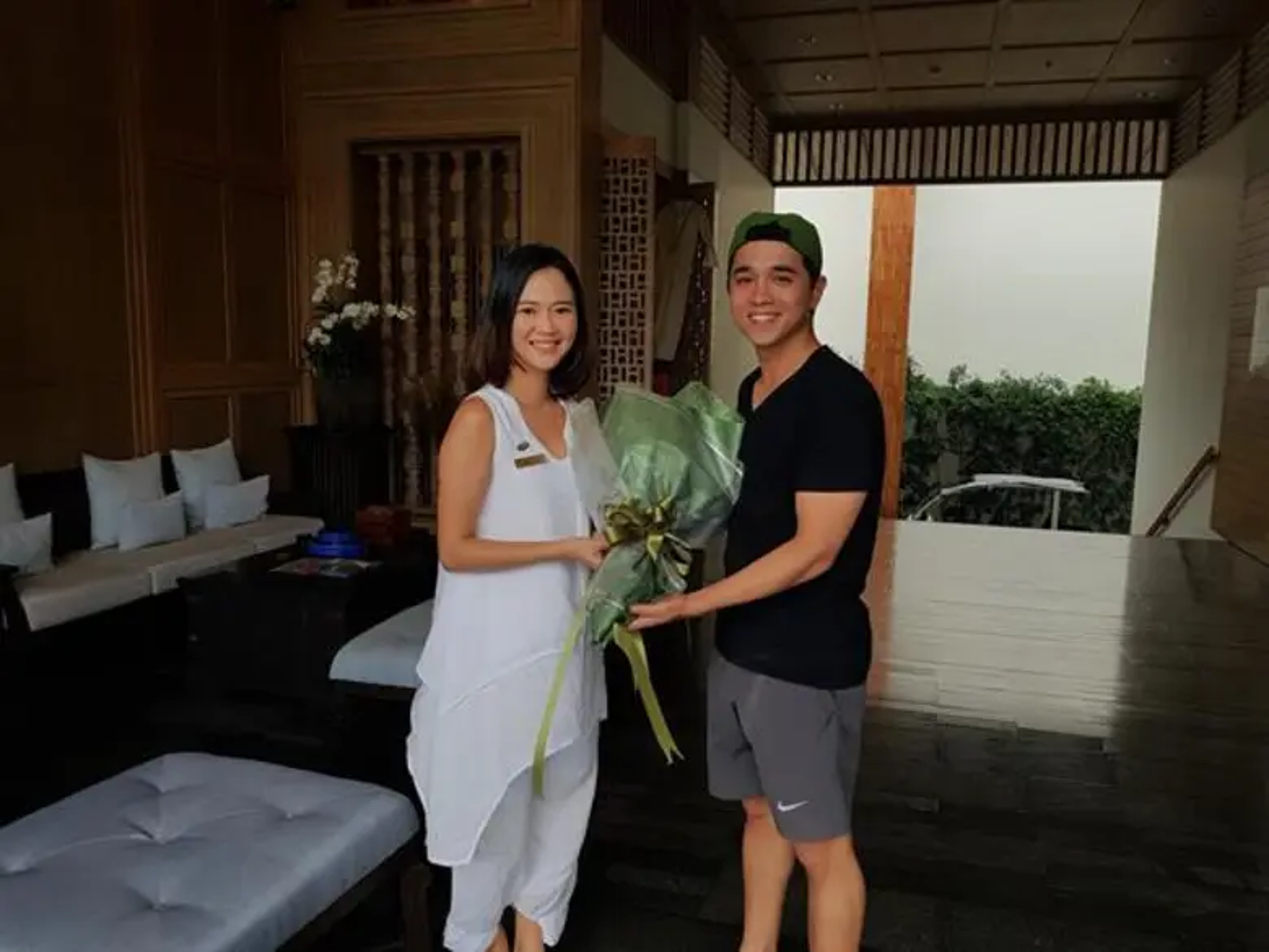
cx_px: 634
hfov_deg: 67.3
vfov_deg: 53.1
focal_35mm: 26
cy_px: 476
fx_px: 953
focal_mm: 4.2
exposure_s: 1/369
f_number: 1.7
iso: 40
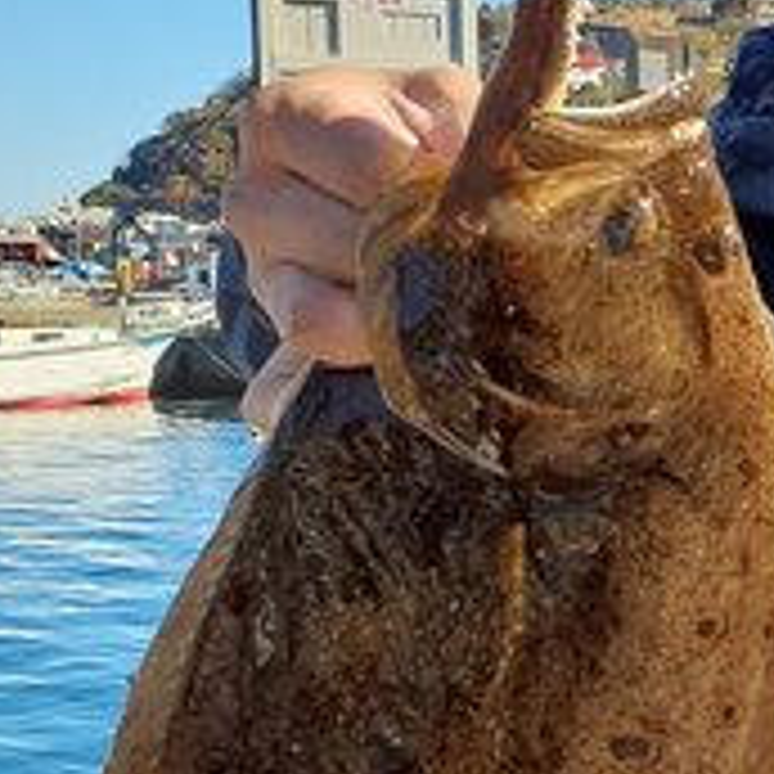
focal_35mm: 89
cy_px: 634
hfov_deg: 18.4
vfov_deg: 19.3
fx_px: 2251
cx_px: 954
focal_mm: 3.6
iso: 40
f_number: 1.9
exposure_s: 1/1054
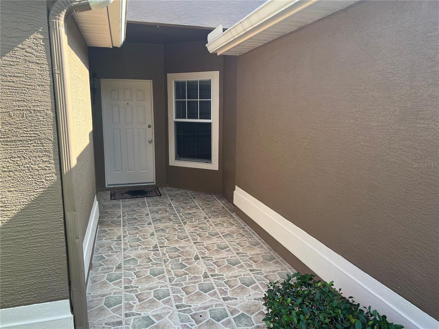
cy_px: 164
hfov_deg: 67.3
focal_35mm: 26
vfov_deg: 53.1
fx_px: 330
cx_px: 220
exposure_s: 1/443
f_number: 1.5
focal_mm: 5.7
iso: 50
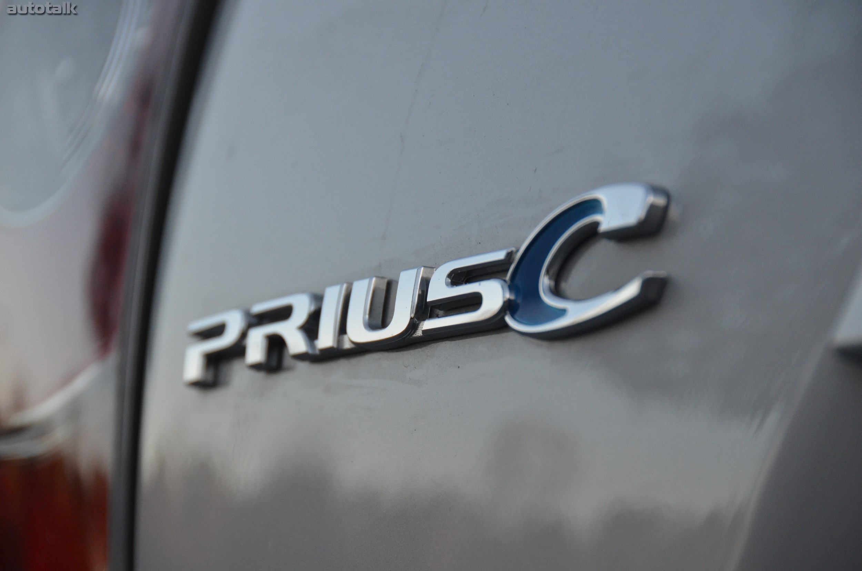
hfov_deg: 10.6
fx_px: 4660
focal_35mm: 195
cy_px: 286
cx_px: 431
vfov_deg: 7.0
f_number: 5.6
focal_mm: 130
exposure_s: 1/500
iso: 1000
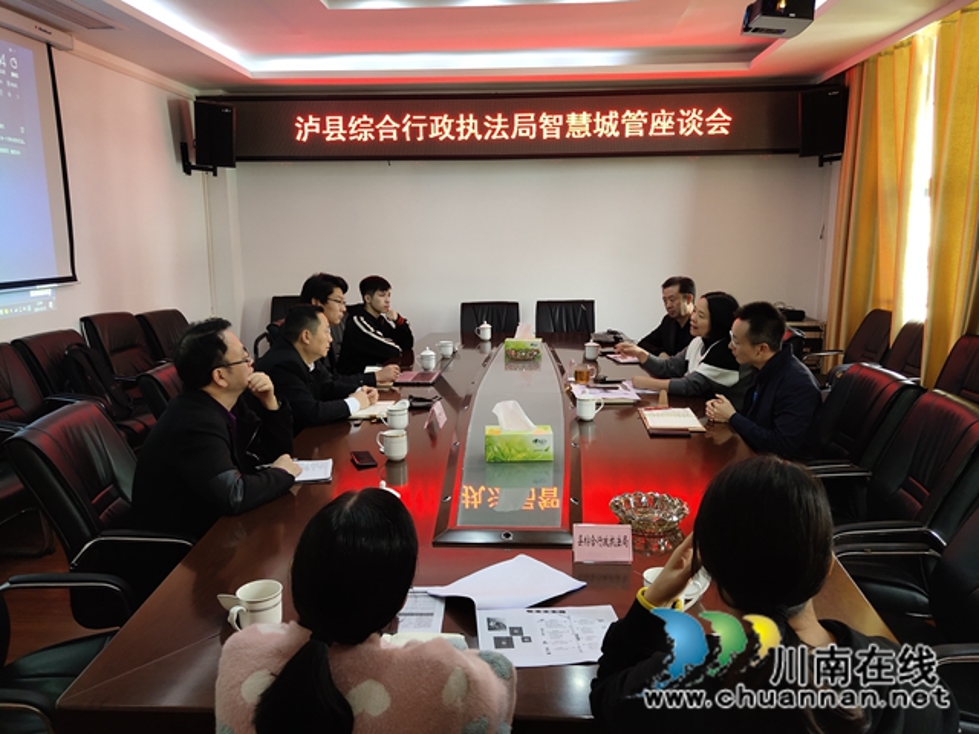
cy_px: 367
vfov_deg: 46.8
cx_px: 490
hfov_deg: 60.0
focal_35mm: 30
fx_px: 848
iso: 141
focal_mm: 4.35
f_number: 1.8
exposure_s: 1/50
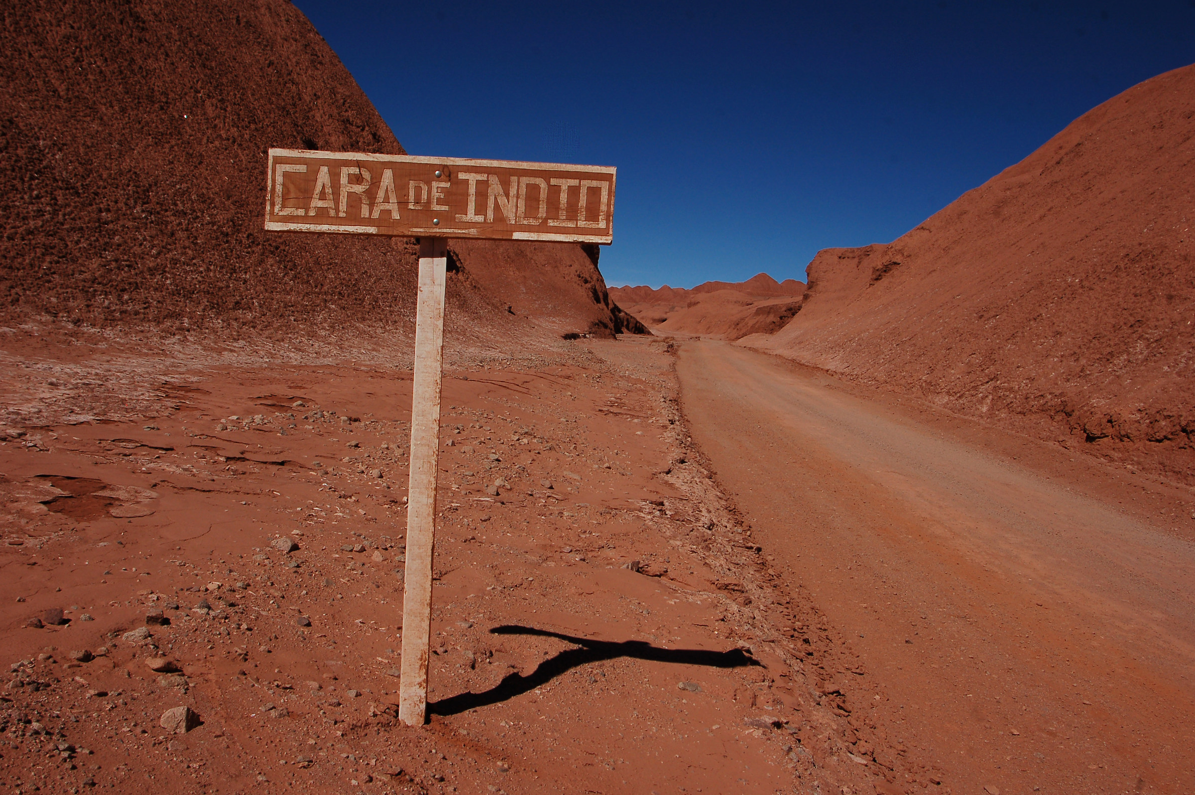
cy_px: 398
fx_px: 945
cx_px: 598
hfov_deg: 64.6
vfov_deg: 45.6
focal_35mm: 28
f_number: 14
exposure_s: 1/640
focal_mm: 19
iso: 200
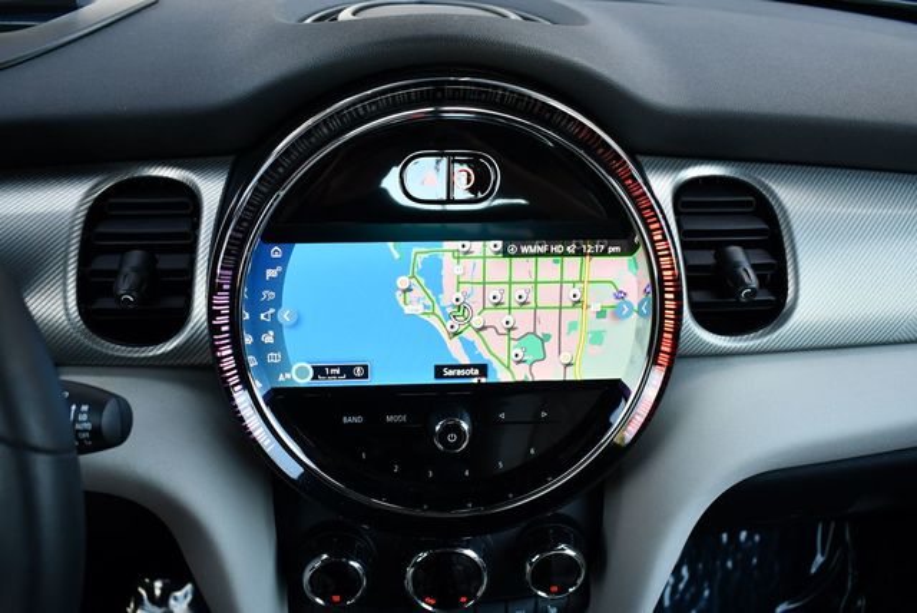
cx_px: 458
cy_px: 306
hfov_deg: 53.1
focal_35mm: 36
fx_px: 918
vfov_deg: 36.9
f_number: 3.5
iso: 500
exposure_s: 1/250
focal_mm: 18
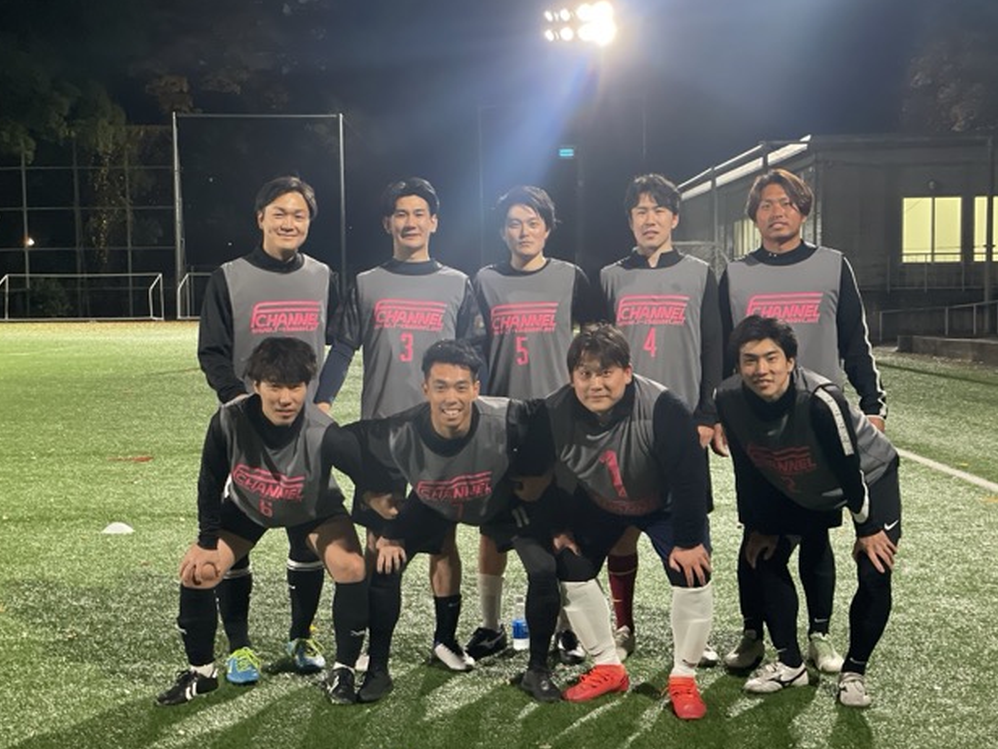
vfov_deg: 27.0
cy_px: 379
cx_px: 496
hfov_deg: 35.5
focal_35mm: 54
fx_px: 1557
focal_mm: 6
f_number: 2
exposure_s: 1/50
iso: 250
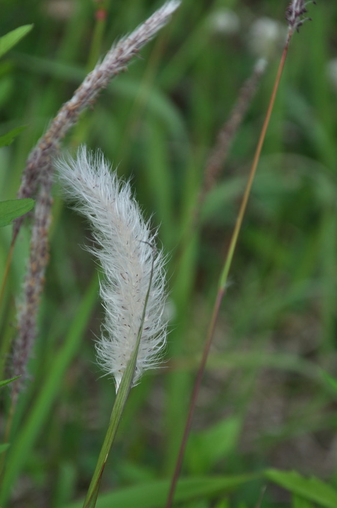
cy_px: 294
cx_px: 146
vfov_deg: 10.7
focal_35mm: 192
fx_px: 2698
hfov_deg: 7.1
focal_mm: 105
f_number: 6.3
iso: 200
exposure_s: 1/640
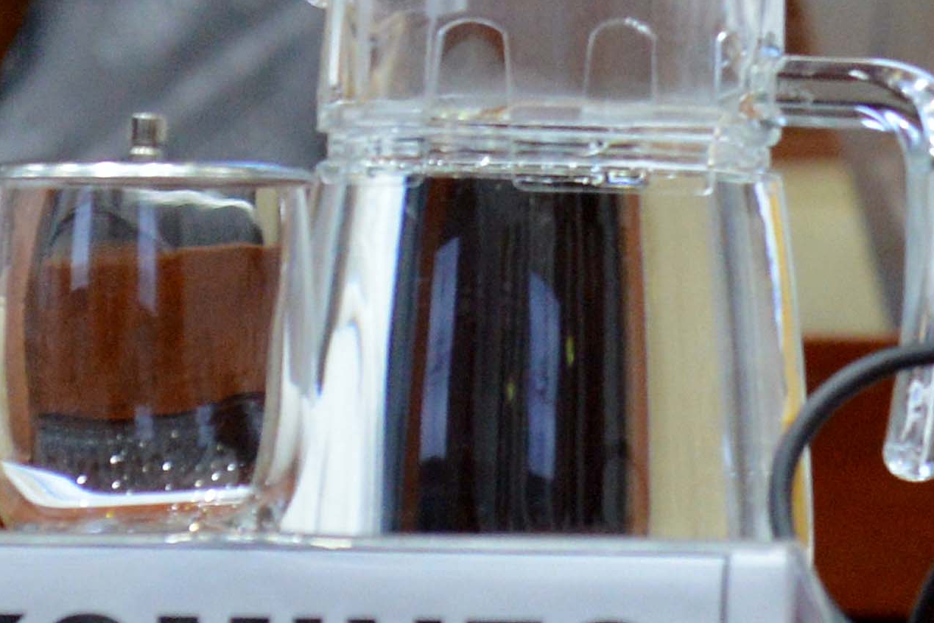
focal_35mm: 949
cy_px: -278
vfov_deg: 1.4
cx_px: 1342
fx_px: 24625
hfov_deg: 2.2
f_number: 6.3
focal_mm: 200
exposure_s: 1/160
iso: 2500
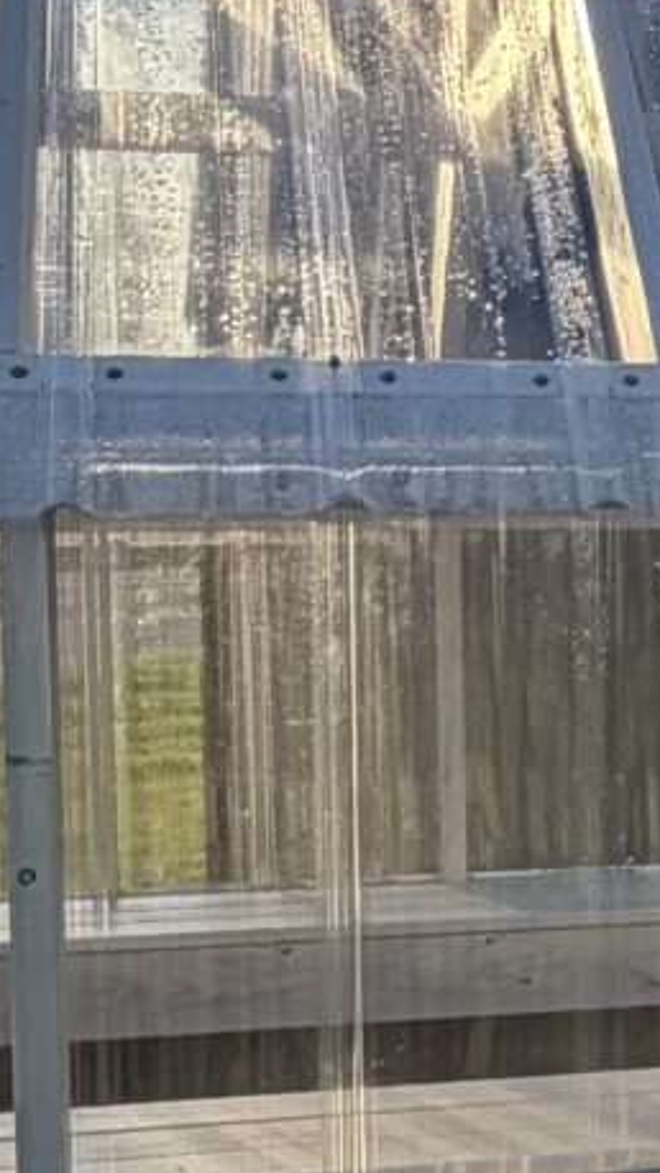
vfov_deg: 25.0
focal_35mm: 85
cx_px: 957
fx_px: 2646
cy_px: 705
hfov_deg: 13.5
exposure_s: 1/709
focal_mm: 2.22
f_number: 2.2
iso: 40
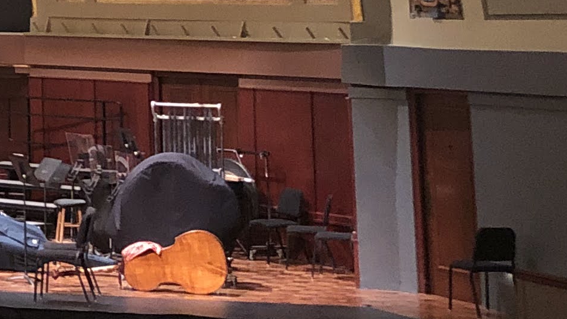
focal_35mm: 130
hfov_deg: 14.9
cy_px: -276
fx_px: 1954
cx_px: -376
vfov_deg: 8.9
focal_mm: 3.99
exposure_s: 1/5
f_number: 1.8
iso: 100
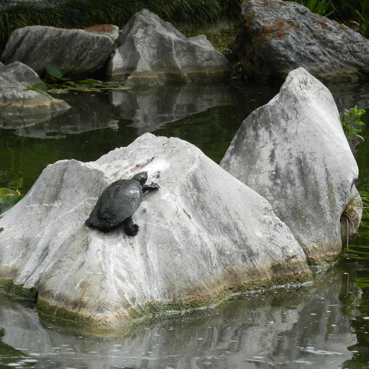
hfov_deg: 5.9
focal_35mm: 298
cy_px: 184
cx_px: 136
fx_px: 3594
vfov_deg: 5.9
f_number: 5.3
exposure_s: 1/500
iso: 160
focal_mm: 45.3
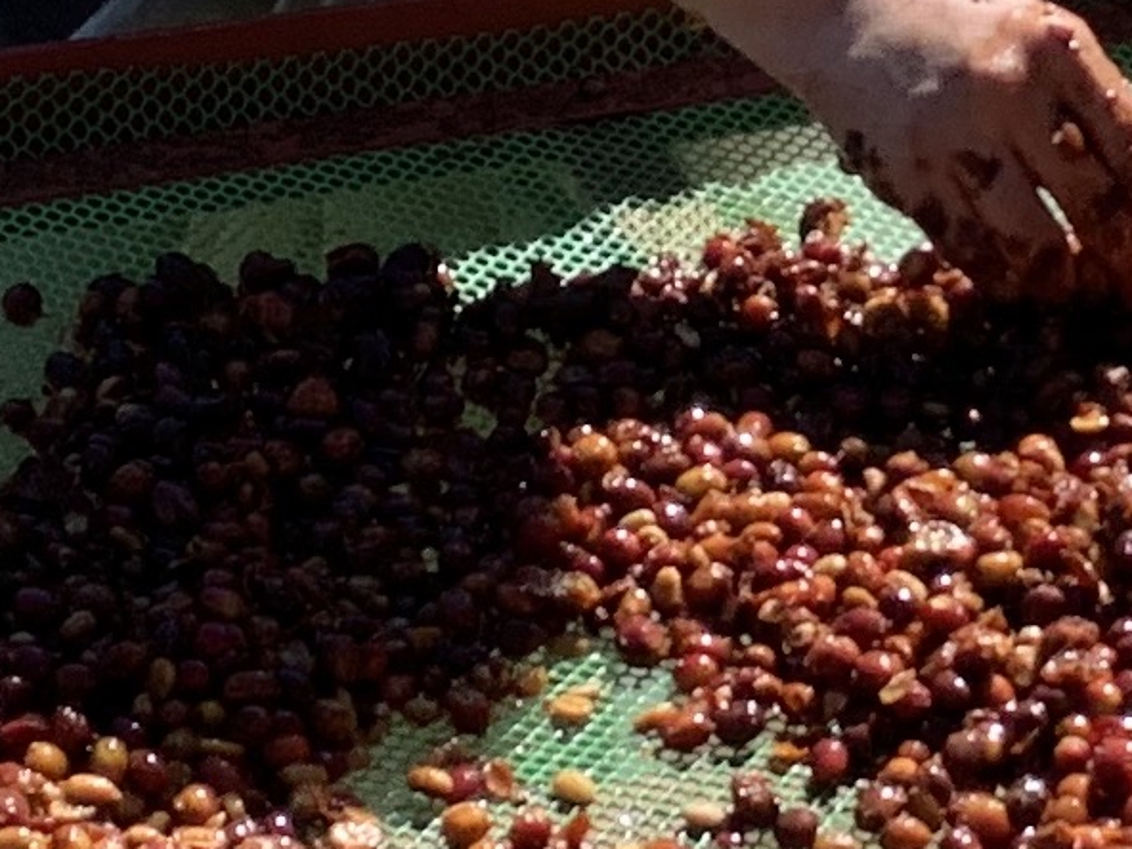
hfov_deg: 11.1
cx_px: 1111
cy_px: 52
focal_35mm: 177
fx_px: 5788
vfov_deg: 8.4
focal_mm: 4.25
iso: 25
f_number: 1.8
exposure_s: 1/727
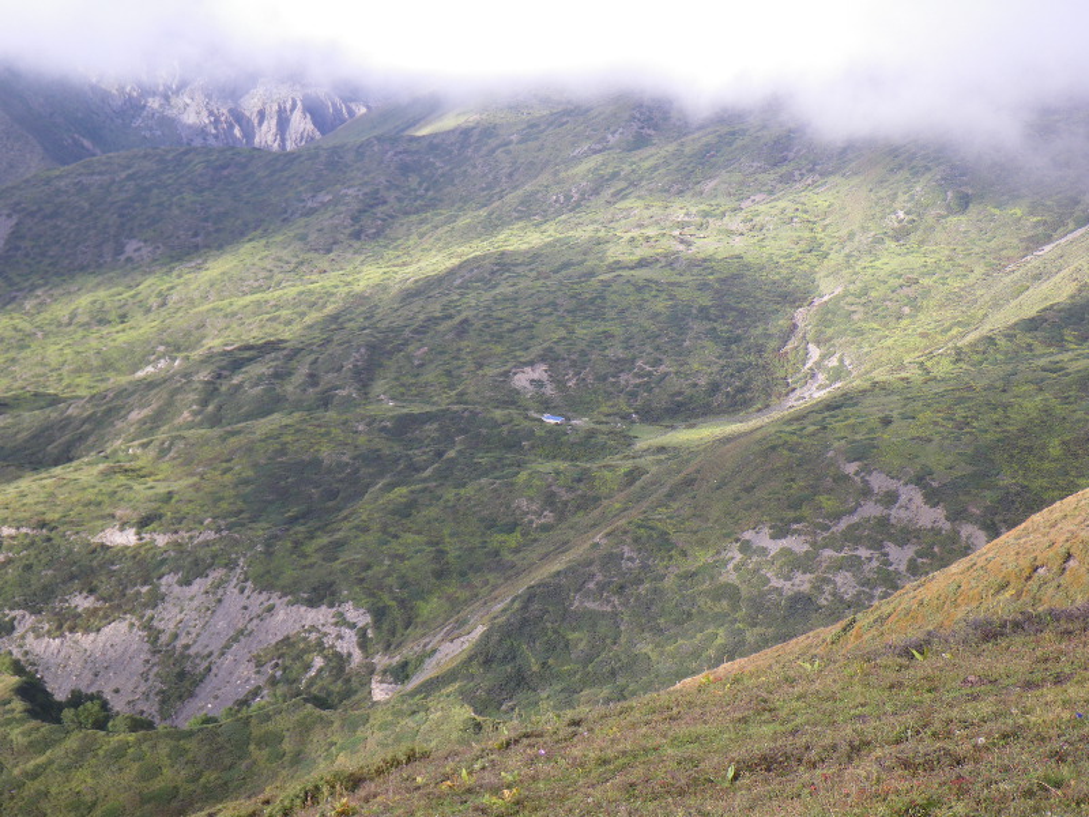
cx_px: 544
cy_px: 408
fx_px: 1604
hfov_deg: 37.5
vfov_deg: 28.6
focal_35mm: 51
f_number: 4.4
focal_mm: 9.1
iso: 50
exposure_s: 1/80
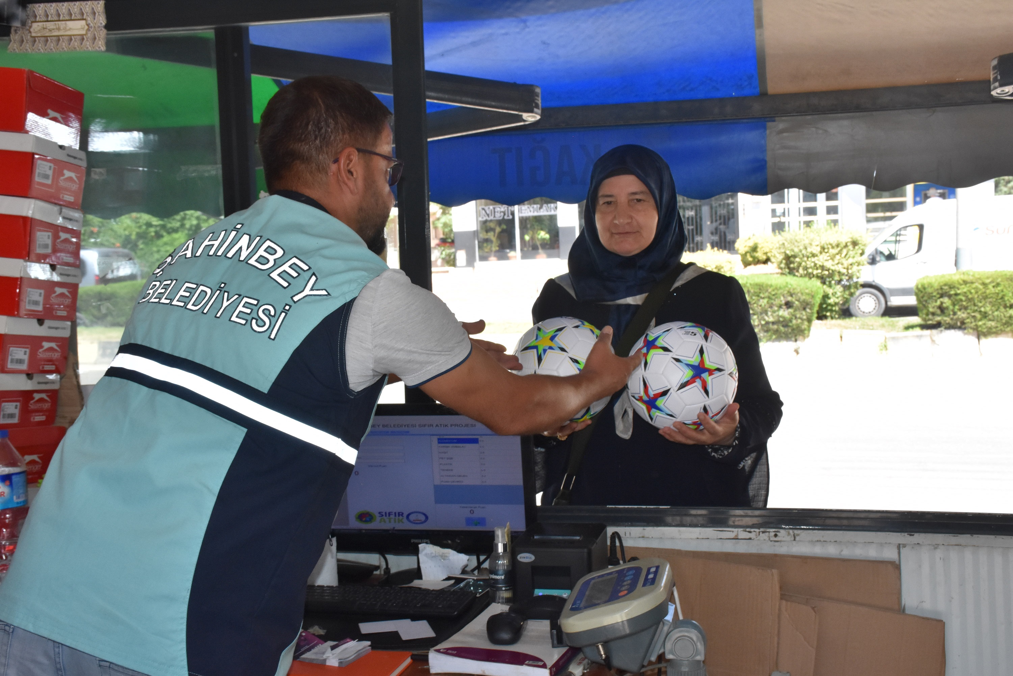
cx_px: 506
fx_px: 1351
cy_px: 338
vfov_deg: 28.1
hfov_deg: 41.1
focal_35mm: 48
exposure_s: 1/250
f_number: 13
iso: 1250
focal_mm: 32
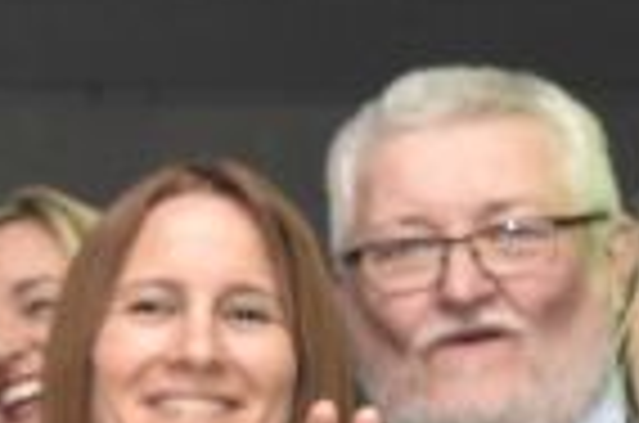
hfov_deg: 8.9
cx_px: -652
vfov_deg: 6.2
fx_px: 3843
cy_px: 785
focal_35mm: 217
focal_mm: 20
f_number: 4.5
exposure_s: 1/125
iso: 1000
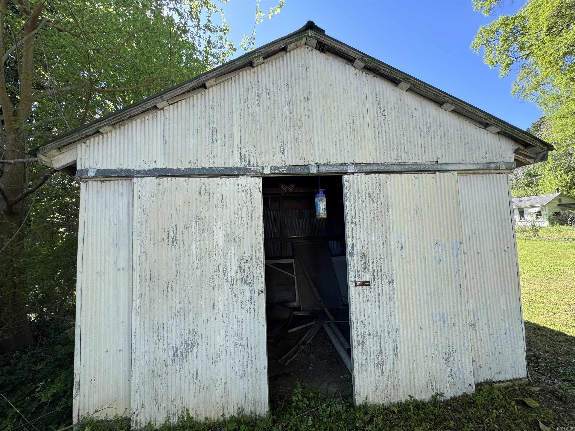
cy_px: 216
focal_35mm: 14
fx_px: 233
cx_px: 288
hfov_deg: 102.1
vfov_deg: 85.7
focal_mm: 2.22
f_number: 2.2
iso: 40
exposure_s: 1/265
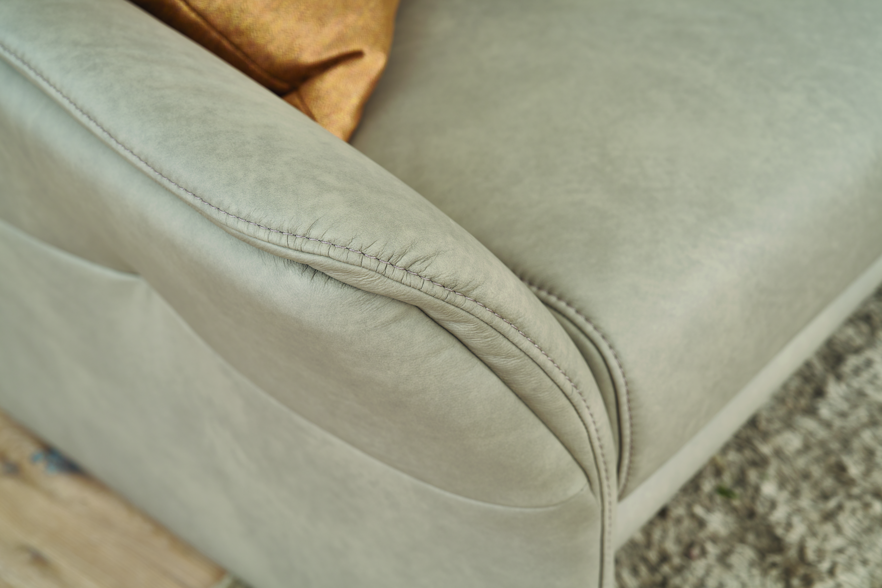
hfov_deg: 33.9
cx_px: 441
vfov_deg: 23.0
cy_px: 294
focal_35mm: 59
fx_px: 1445
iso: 80
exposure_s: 1/160
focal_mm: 59
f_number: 5.6
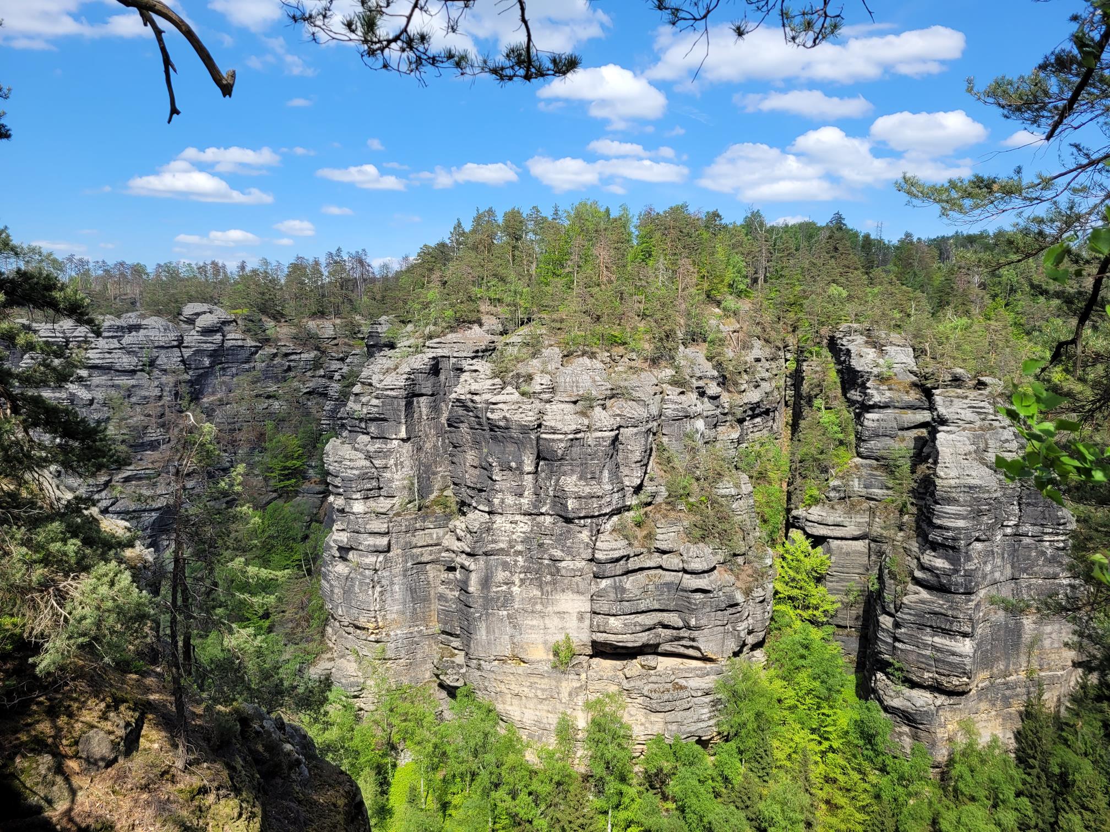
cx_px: 555
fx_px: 834
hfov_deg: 67.3
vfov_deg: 53.1
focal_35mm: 26
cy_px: 416
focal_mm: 5.4
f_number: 1.8
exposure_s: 1/1659
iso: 40
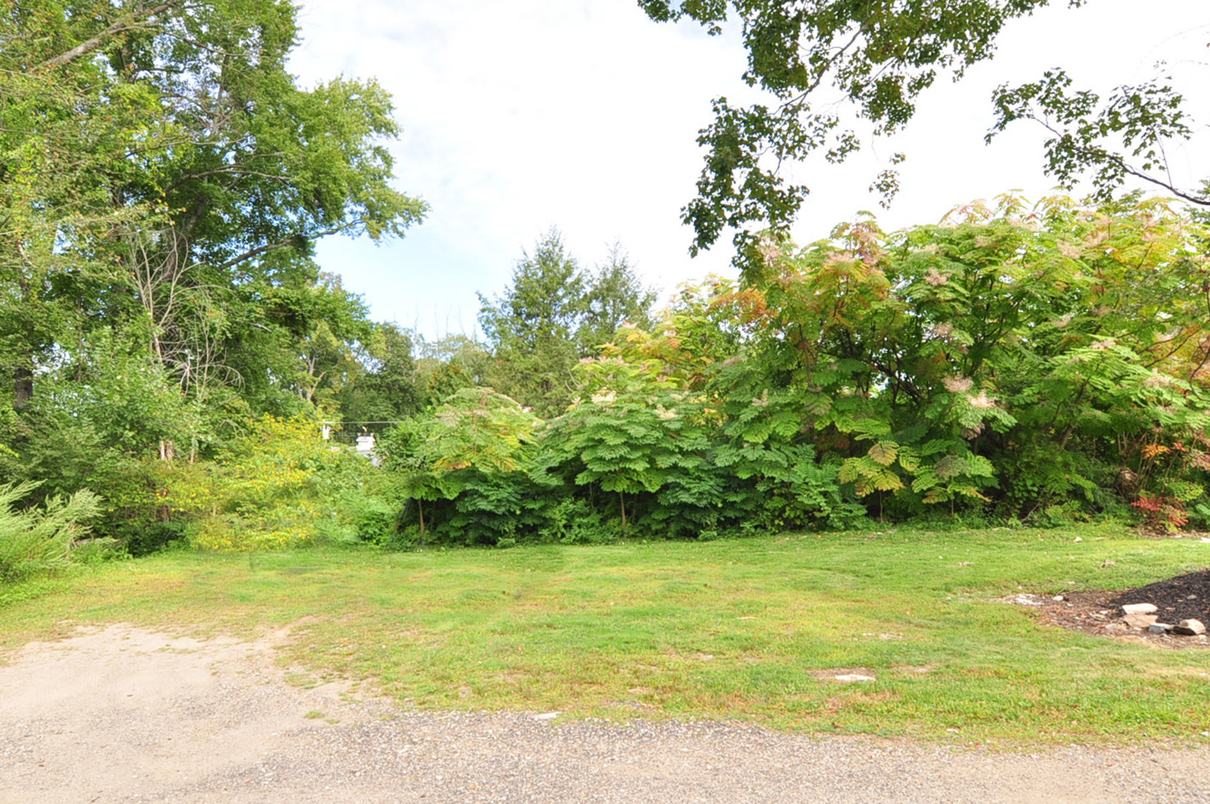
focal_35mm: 19
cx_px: 699
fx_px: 638
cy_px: 380
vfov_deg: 64.4
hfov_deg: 86.3
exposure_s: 1/125
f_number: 7.1
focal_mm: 10
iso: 200
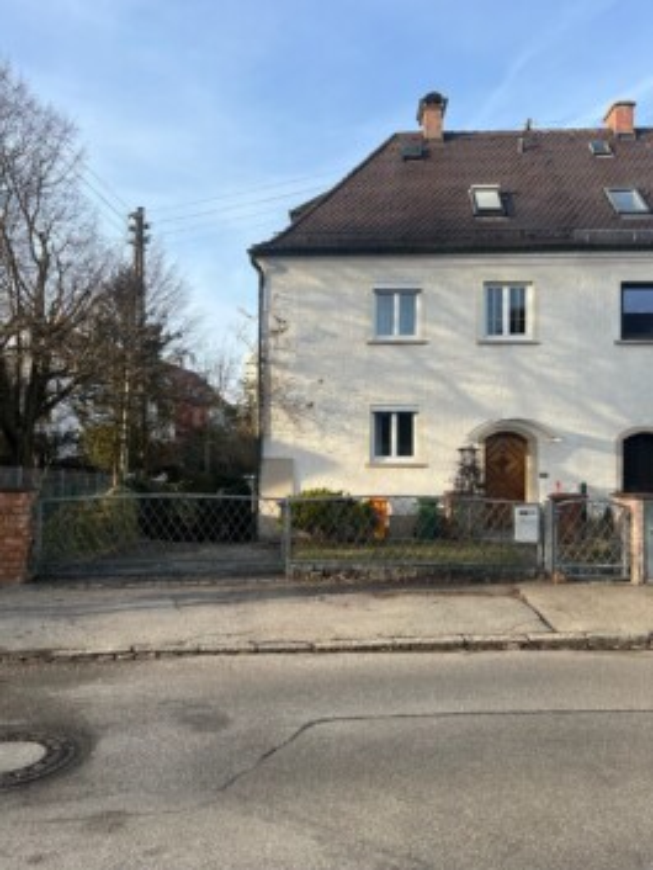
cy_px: 435
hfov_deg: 53.1
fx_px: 654
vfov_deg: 67.3
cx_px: 326
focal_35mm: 26
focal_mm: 5.7
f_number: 1.5
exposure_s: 1/1575
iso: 50
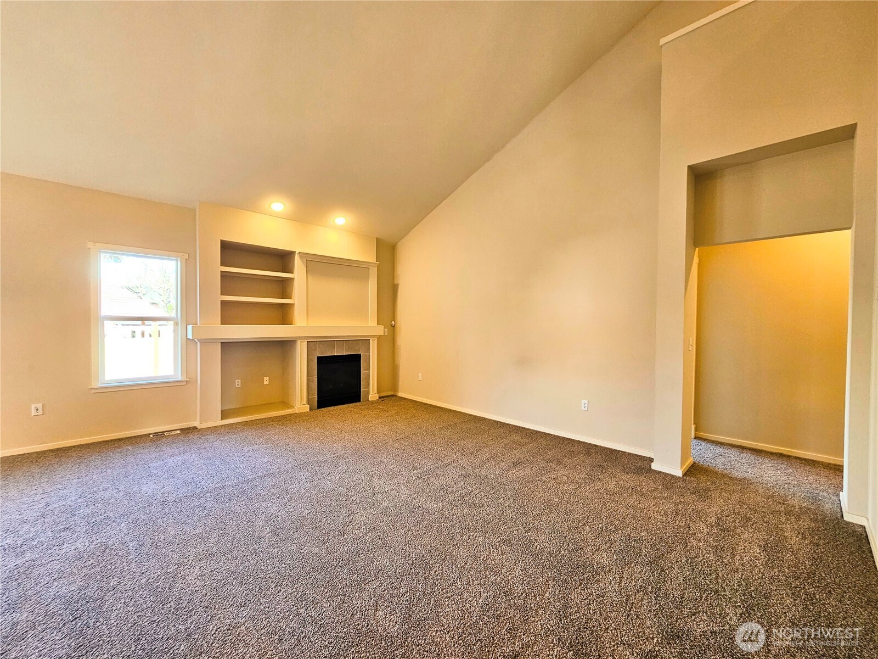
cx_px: 439
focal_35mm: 13
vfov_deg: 89.9
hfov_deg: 106.2
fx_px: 330
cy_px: 330
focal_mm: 2.2
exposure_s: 1/60
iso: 125
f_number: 2.2
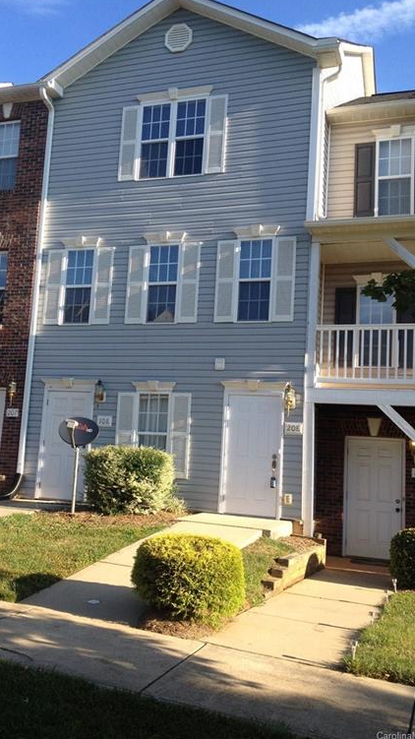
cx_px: 178
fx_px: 764
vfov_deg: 51.6
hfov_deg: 30.4
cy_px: 365
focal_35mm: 39
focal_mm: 4.28
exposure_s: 1/649
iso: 50
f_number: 2.4
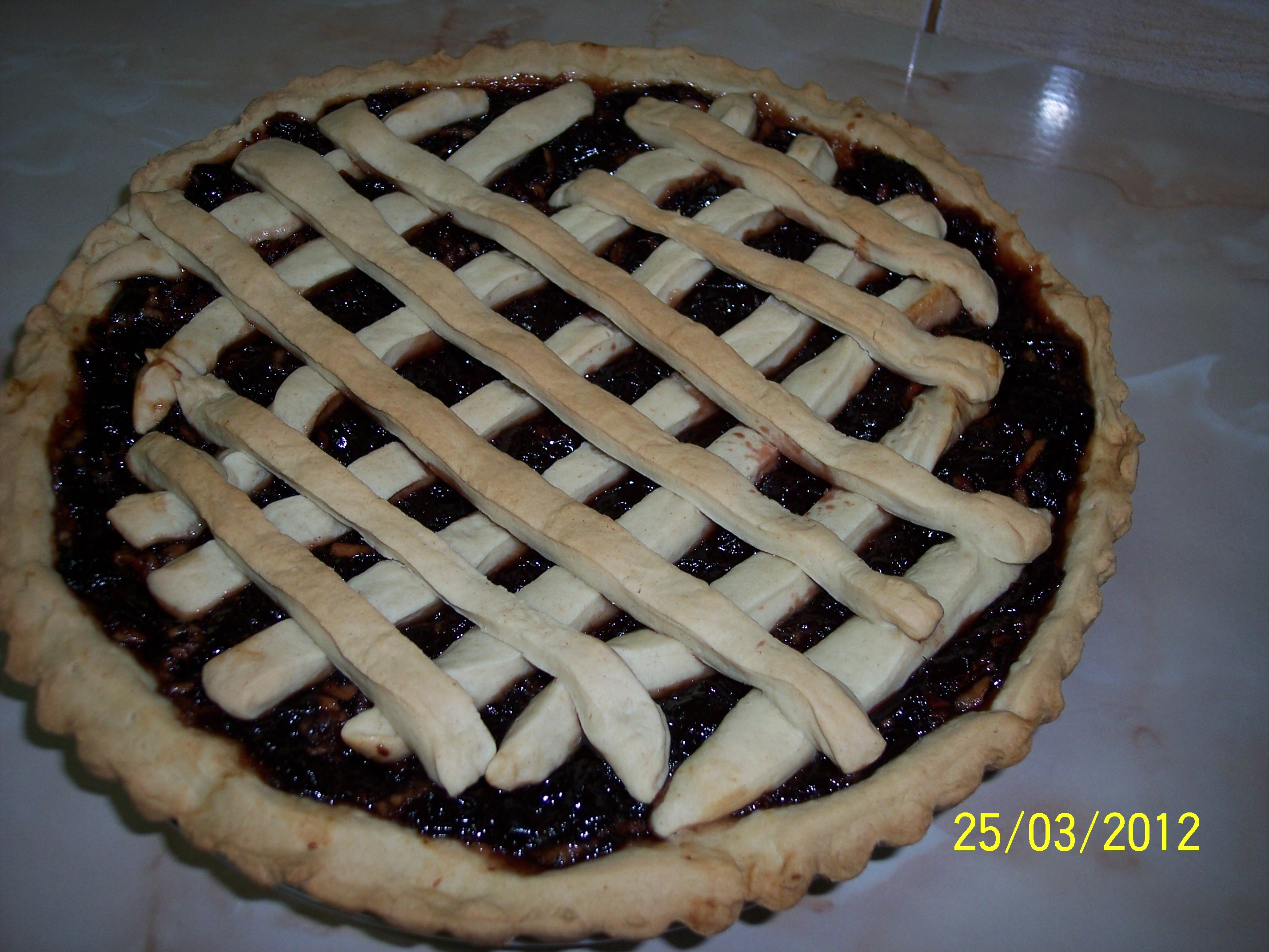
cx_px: 634
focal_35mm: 39
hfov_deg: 47.9
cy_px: 476
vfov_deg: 36.8
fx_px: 1430
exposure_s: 1/60
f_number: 2.8
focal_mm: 8
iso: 100
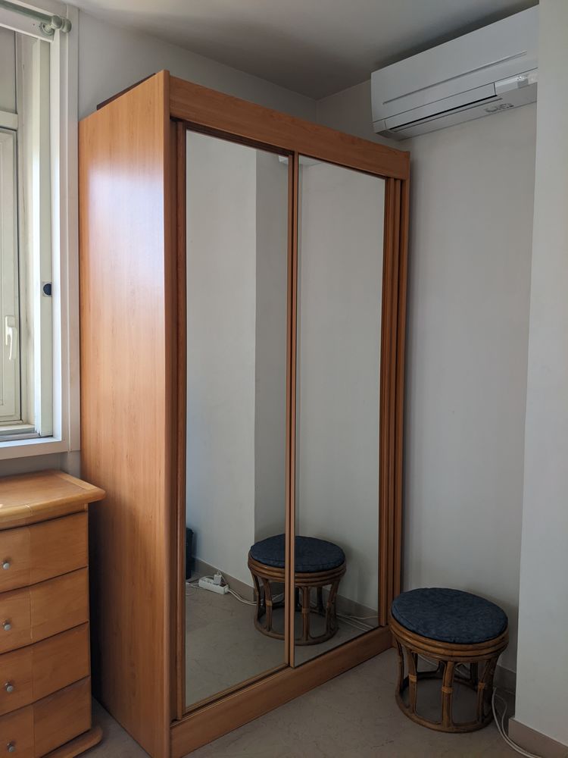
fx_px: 591
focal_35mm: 27
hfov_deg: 51.4
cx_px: 284
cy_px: 379
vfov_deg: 65.3
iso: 104
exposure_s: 1/99.9
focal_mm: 4.44
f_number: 1.8
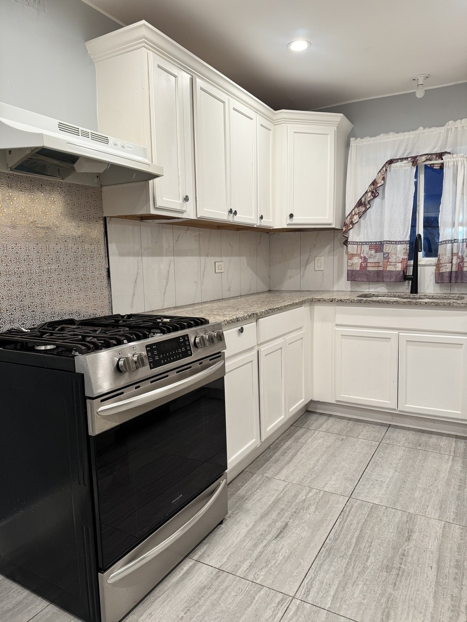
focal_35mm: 24
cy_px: 311
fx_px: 432
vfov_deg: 71.6
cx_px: 234
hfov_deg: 56.8
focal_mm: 6.76
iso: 100
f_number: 1.78
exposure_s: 1/60
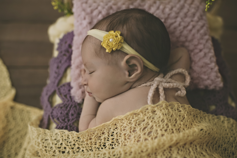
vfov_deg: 37.8
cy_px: 79
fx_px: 230
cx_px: 118
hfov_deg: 54.5
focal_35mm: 35
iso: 250
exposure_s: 1/250
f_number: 2.5
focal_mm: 35
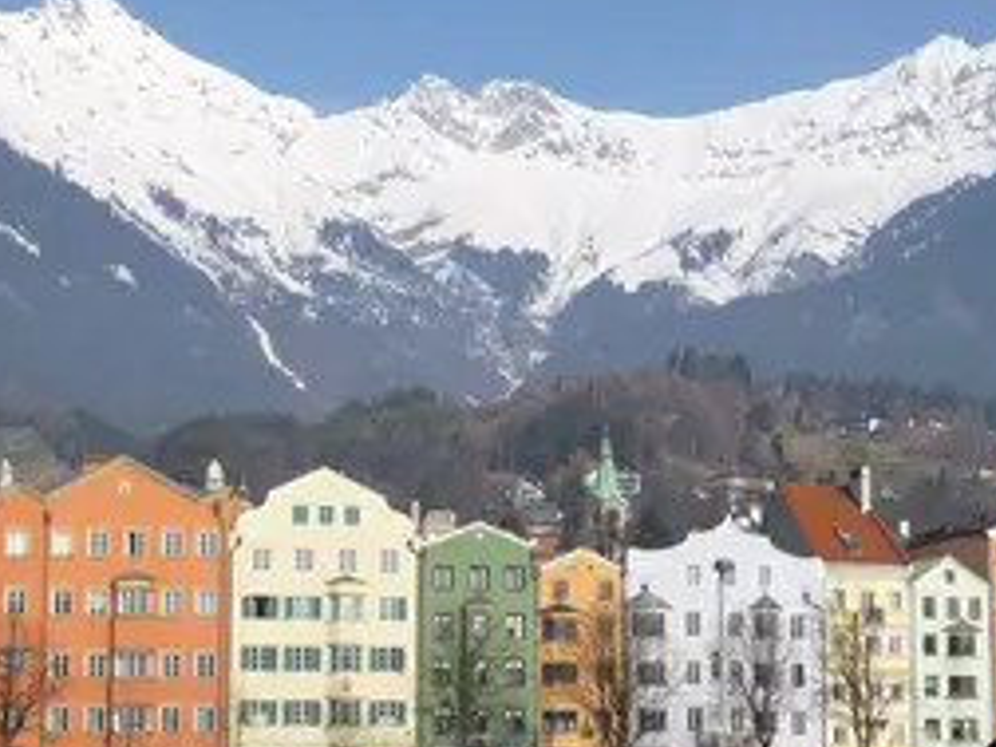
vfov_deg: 22.3
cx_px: 640
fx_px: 1870
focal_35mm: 65
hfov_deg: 29.7
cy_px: 573
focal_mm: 7.4
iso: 100
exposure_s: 1/640
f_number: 3.8
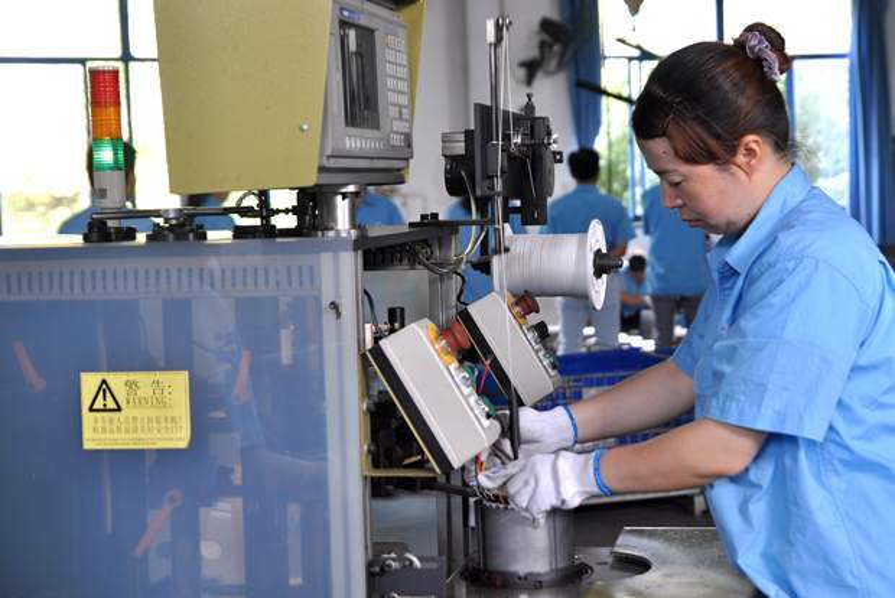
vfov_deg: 22.6
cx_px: 448
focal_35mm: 60
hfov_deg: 33.4
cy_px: 299
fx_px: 1492
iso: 200
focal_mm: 40
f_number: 3.5
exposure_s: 1/50
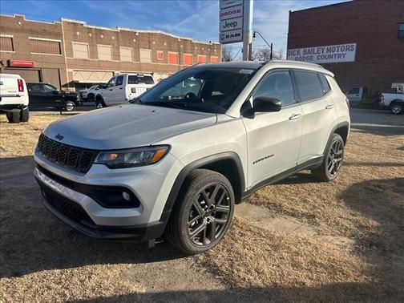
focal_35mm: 26
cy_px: 152
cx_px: 202
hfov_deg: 67.3
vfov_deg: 53.1
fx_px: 303
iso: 50
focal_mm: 5.7
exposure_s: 1/4274
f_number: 1.5
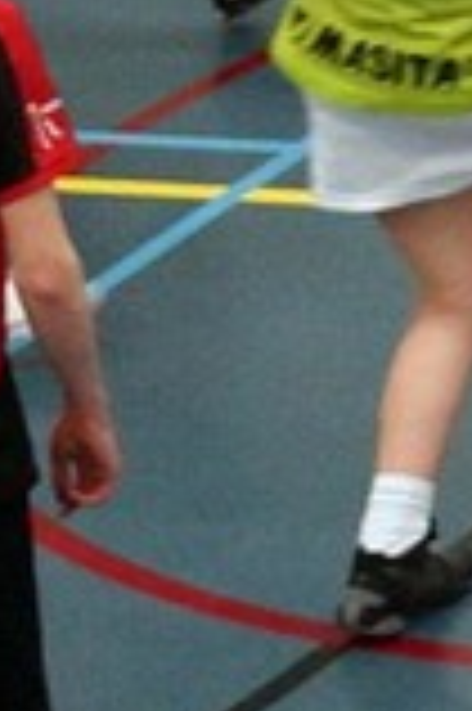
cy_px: -698
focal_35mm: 273
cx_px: 1119
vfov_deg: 7.3
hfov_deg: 4.9
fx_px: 5380
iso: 800
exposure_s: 1/160
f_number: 3.5
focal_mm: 28
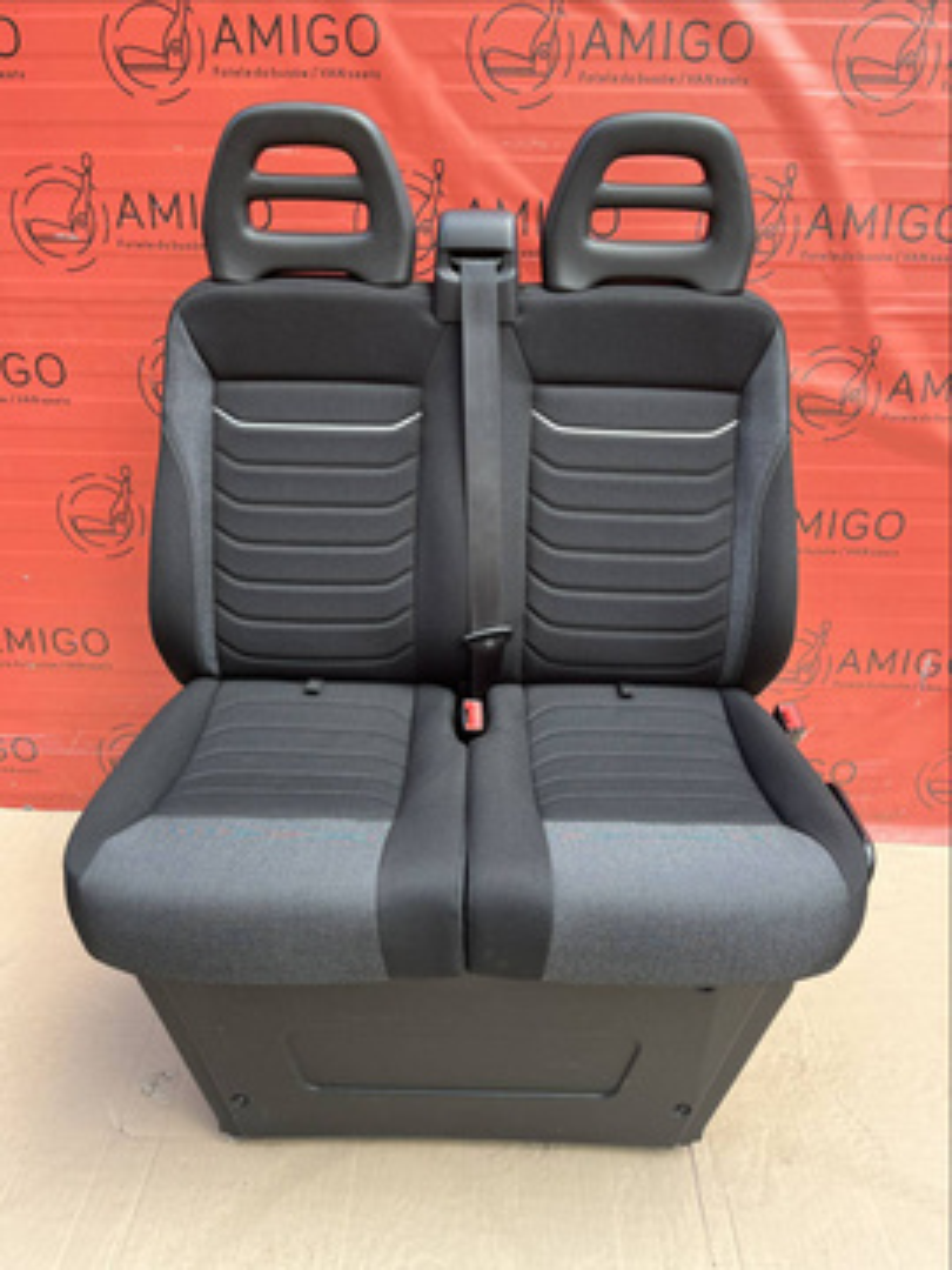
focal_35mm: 26
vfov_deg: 67.3
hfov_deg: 53.1
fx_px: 953
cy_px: 635
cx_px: 476
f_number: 1.6
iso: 50
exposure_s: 1/124
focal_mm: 5.1
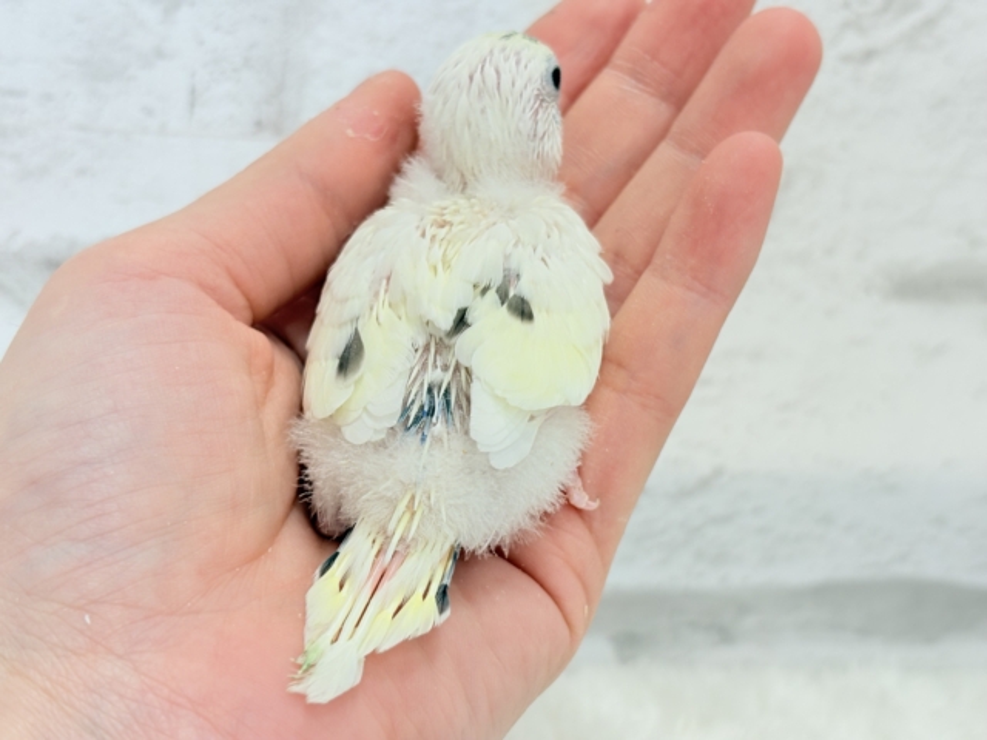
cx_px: 494
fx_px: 1483
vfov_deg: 28.0
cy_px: 370
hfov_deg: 36.8
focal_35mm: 52
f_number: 1.6
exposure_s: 1/50
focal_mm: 5.96
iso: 40
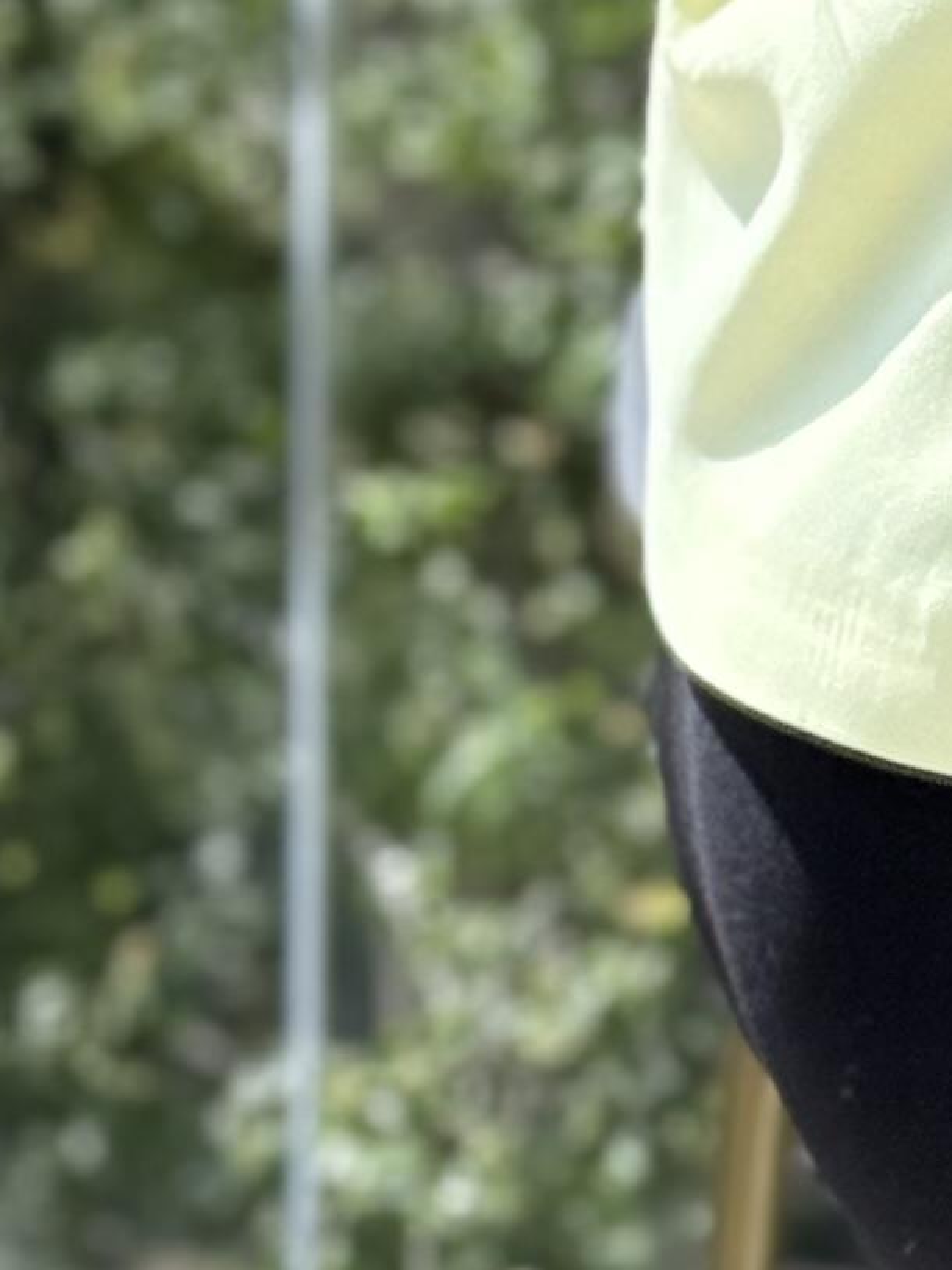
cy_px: -751
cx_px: 1598
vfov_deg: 8.1
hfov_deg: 6.1
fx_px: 8725
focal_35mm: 238
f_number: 1.78
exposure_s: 1/726
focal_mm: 6.76
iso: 100
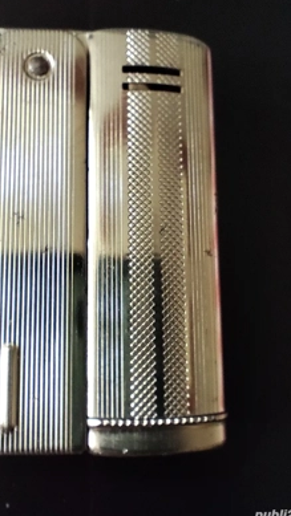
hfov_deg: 41.4
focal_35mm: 28
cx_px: 125
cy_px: 259
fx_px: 384
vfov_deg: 67.9
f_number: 2.4
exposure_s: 1/24
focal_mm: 2.02
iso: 125
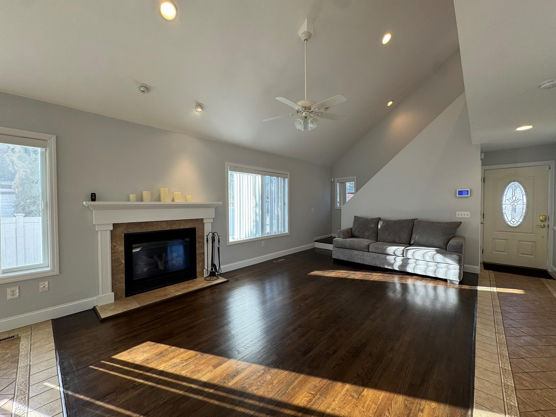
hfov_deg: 102.1
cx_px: 278
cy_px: 208
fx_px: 225
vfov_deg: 85.7
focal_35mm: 14
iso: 50
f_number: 2.2
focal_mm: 2.22
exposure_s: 1/120
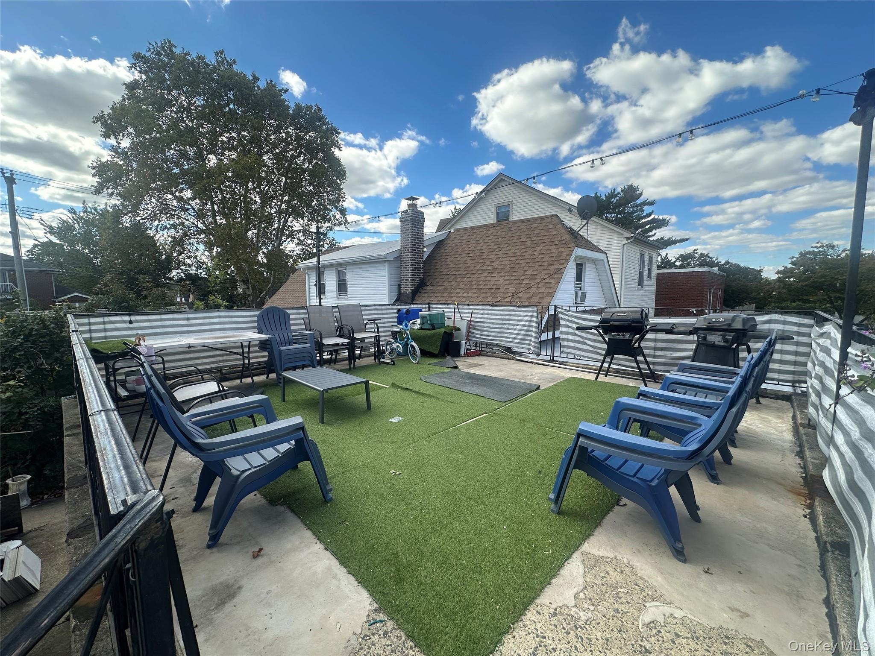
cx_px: 438
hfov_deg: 102.1
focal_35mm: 14
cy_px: 328
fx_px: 354
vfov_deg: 85.7
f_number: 2.2
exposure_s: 1/824
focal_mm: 2.22
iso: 40
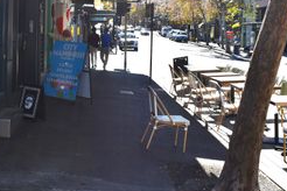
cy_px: 37
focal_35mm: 63
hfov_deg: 31.3
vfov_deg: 21.3
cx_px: 70
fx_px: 502
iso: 100
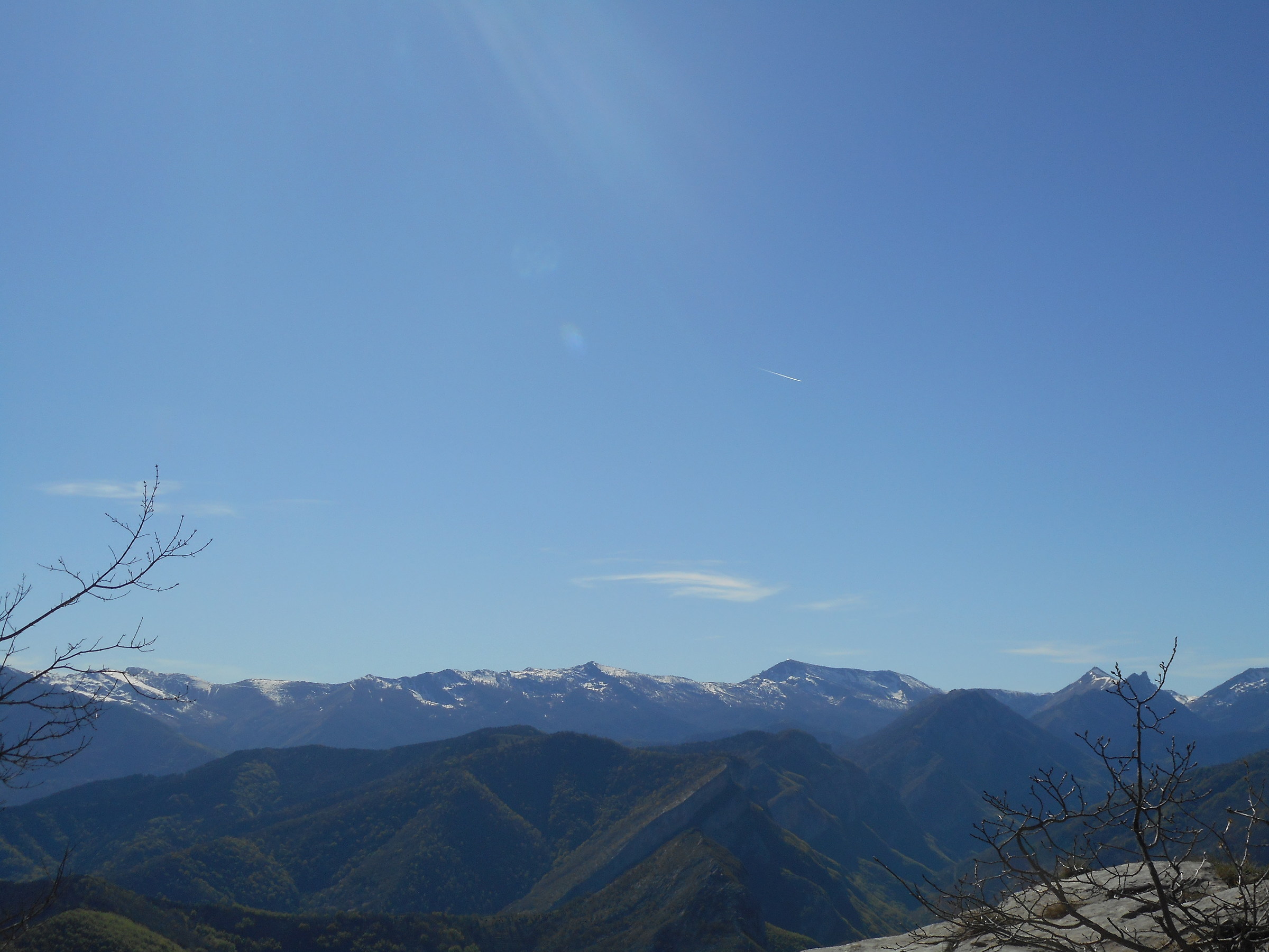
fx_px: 1870
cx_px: 634
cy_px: 476
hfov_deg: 37.5
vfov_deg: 28.6
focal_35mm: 51
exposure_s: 1/200
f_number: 13.9
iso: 80
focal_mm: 9.1
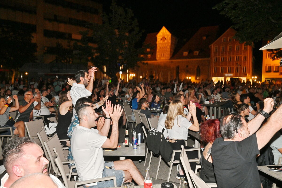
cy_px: 94
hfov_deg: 58.7
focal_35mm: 32
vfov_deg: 41.1
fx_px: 251
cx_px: 141
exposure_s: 1/60
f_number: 8
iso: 2000
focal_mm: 32
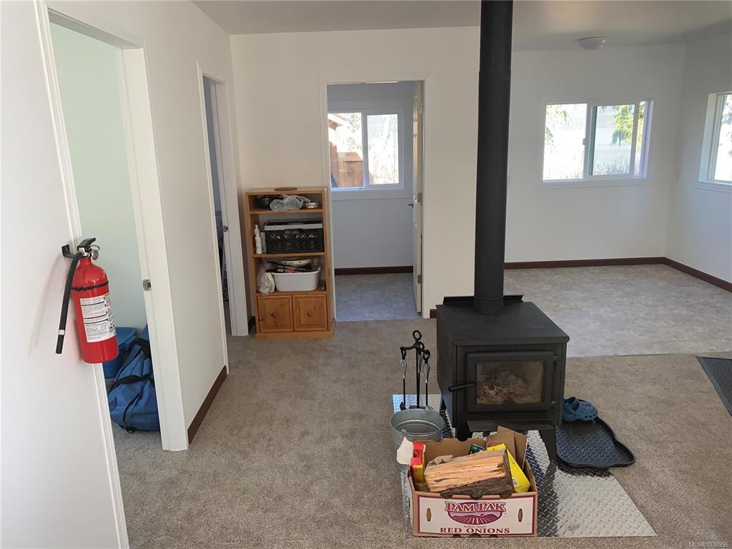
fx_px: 550
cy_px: 274
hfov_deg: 67.3
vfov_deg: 53.1
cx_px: 366
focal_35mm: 26
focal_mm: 4.25
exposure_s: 1/121
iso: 80
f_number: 1.8
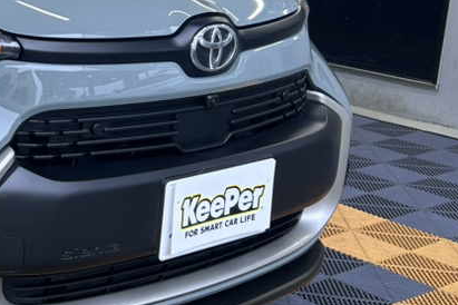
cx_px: -109
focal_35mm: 79
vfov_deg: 17.2
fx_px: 1005
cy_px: 98
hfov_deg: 23.2
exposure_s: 1/140
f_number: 1.5
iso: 32
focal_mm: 5.7
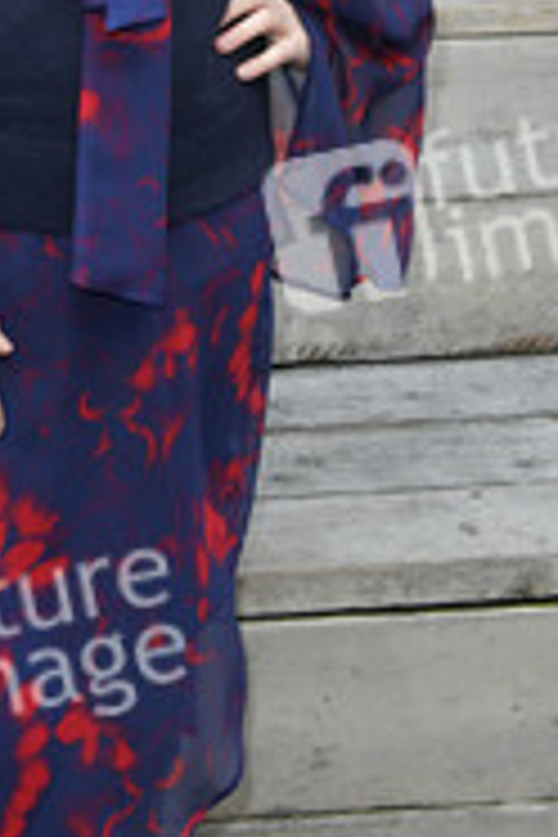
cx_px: 86
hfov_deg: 15.7
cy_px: -18
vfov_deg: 22.6
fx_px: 1999
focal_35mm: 86
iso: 2000
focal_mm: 40
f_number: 6.3
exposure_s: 1/200
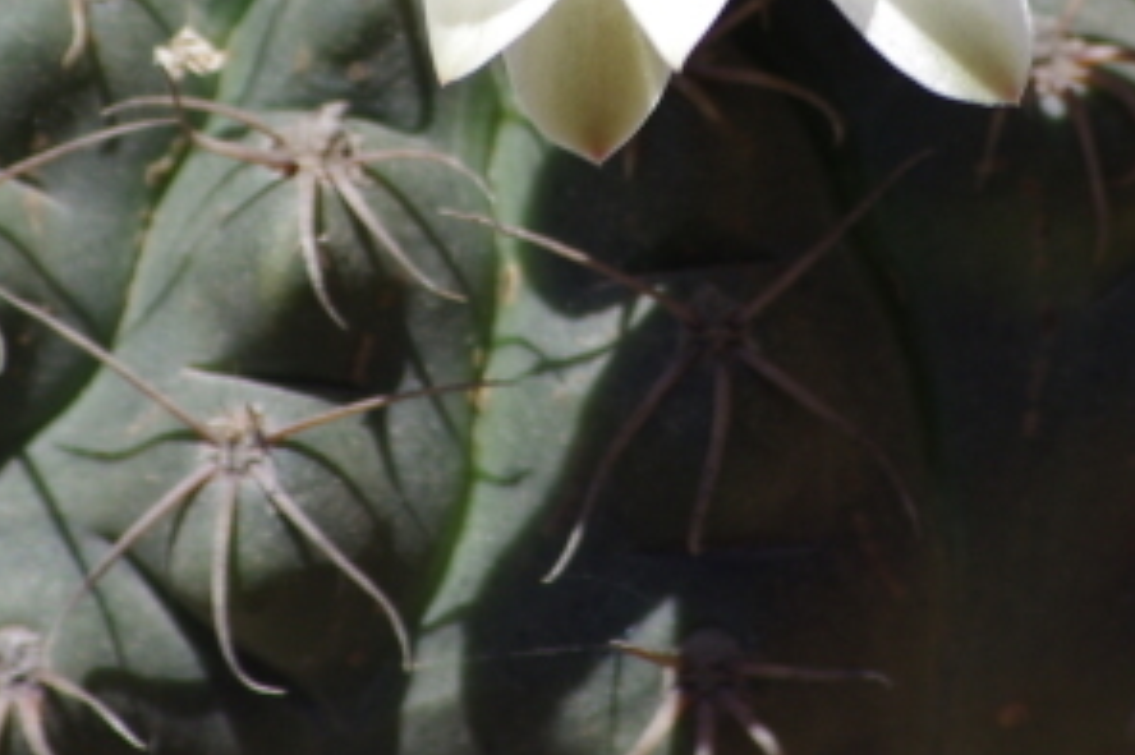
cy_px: -255
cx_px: 690
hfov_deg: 2.0
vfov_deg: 1.3
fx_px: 32738
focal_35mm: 1039
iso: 200
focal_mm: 200
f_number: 9
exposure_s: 1/400
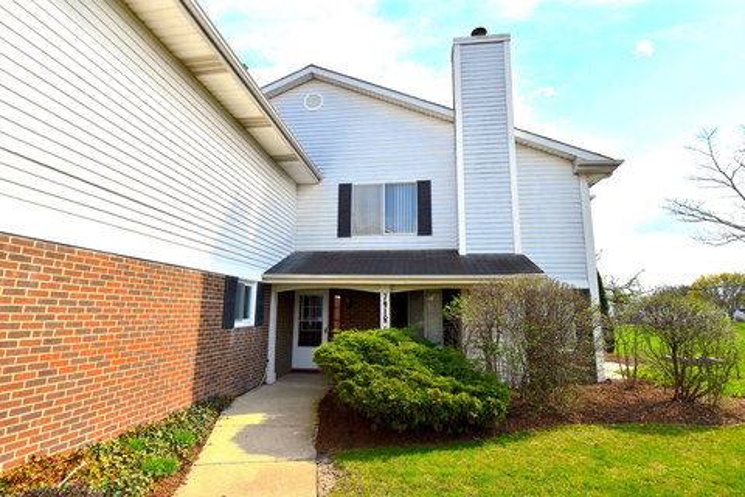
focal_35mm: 16
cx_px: 372
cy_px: 248
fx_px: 341
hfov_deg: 95.0
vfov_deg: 72.1
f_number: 8
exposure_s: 1/500
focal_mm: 11
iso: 200
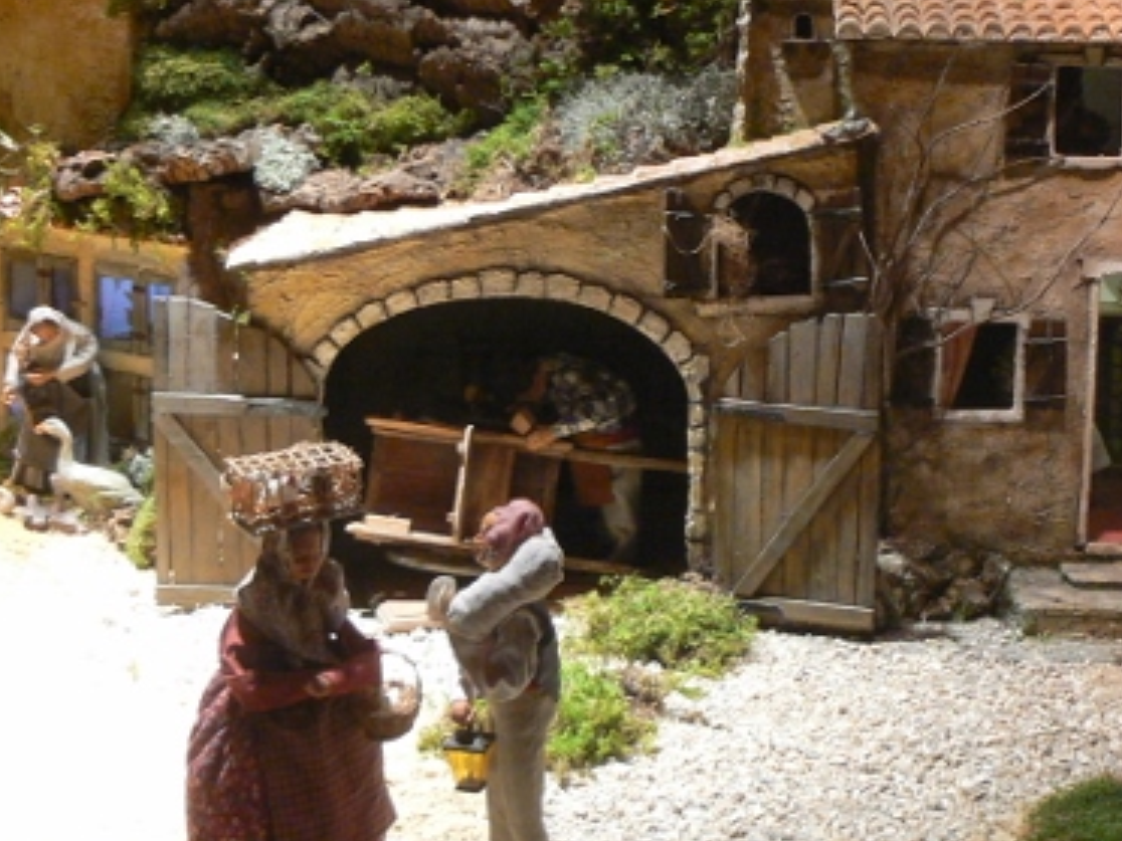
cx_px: 802
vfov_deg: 23.6
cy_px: 307
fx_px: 2010
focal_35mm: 62
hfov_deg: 30.8
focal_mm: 6
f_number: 2.8
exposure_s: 1/20
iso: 200
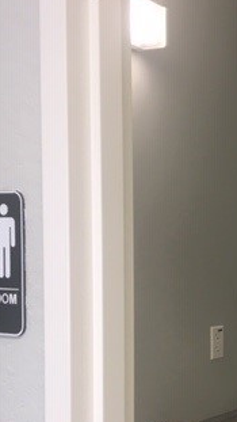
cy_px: 289
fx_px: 726
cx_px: 362
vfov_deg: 32.0
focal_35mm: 65
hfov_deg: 16.7
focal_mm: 4.15
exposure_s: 1/30
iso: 25
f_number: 2.2
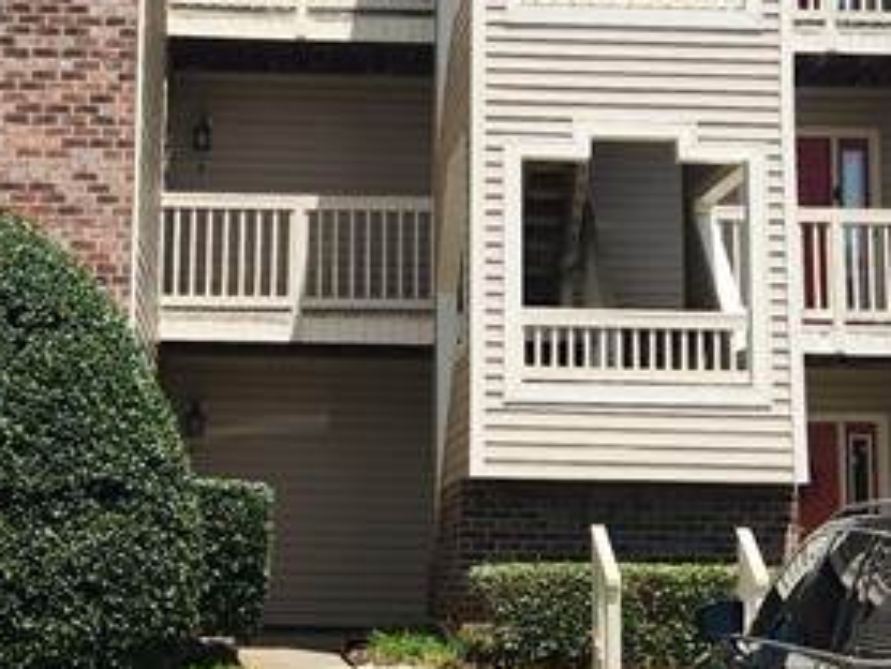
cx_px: 367
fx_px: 2189
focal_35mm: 85
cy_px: 164
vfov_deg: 17.3
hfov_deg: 23.0
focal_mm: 5.4
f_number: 1.8
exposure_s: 1/1465
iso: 20
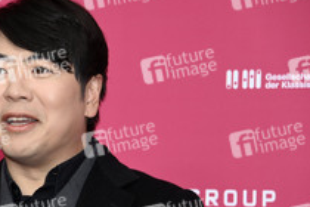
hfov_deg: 8.2
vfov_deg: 5.5
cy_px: 177
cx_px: -8
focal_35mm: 249
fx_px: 2144
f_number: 5.6
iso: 320
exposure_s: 1/250
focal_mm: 116
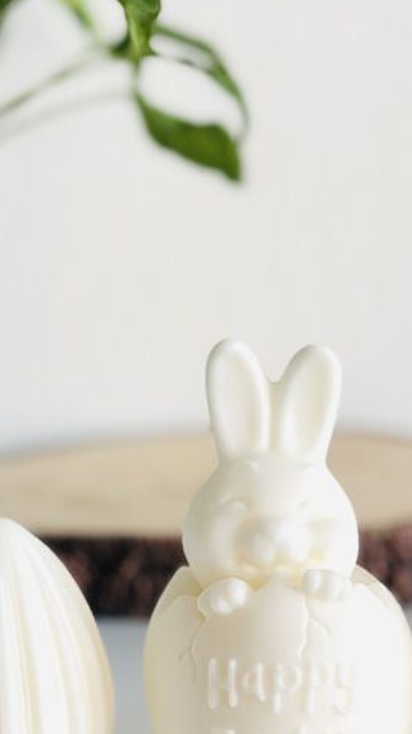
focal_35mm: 87
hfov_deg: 13.9
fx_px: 1692
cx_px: 266
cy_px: 472
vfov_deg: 24.4
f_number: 1.78
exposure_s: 1/84
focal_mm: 6.86
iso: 125
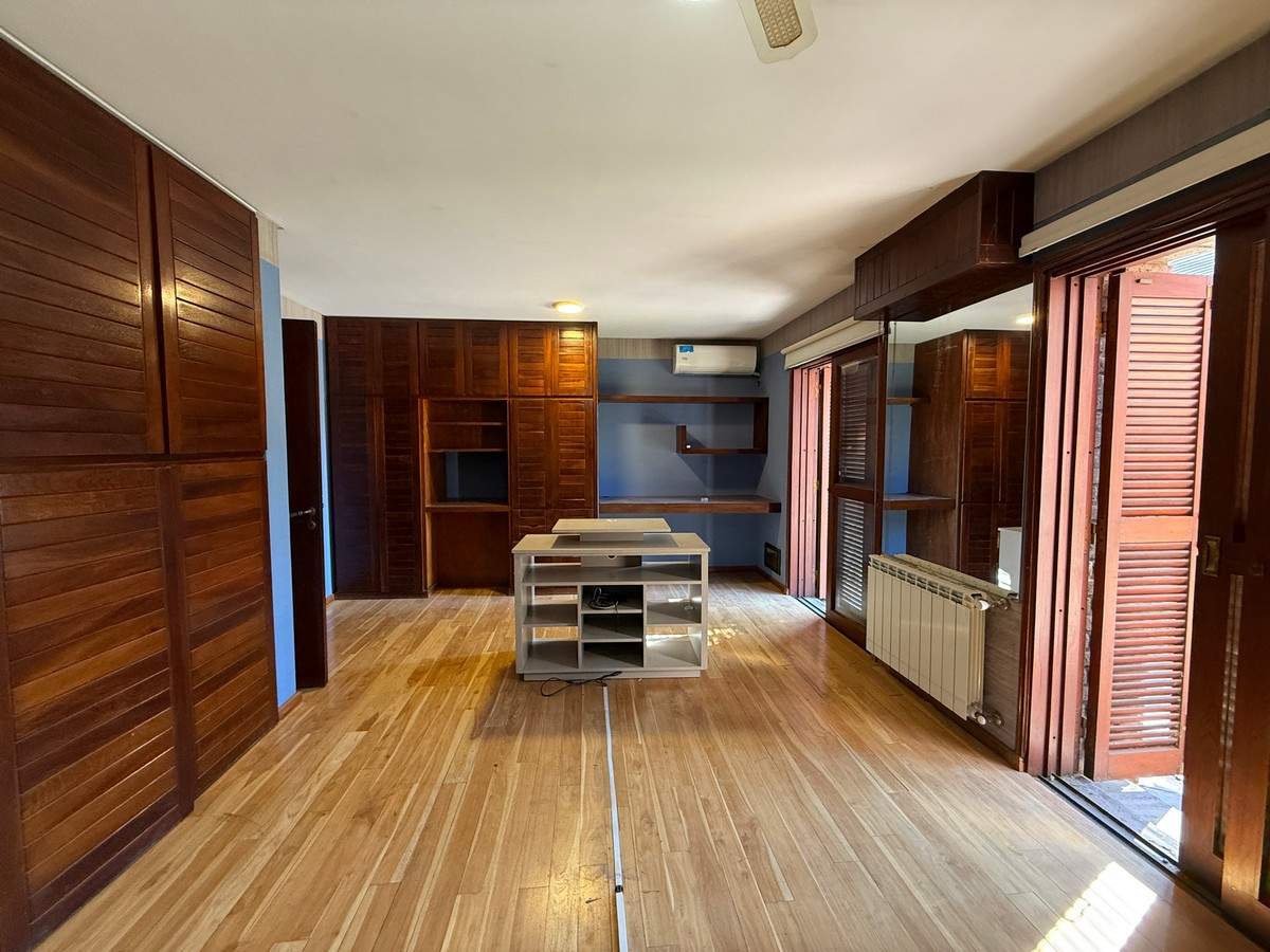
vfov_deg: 85.7
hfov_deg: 102.1
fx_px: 514
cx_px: 635
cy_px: 476
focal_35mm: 14
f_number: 2.2
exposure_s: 1/50
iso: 400
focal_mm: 2.22
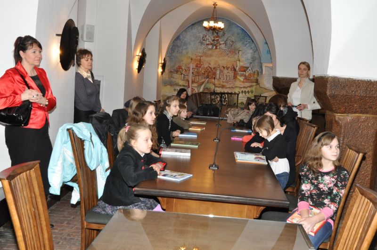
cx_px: 188
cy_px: 125
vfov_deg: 31.8
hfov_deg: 46.5
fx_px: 439
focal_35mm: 42
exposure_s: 1/60
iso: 1000
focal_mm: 28
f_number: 6.3
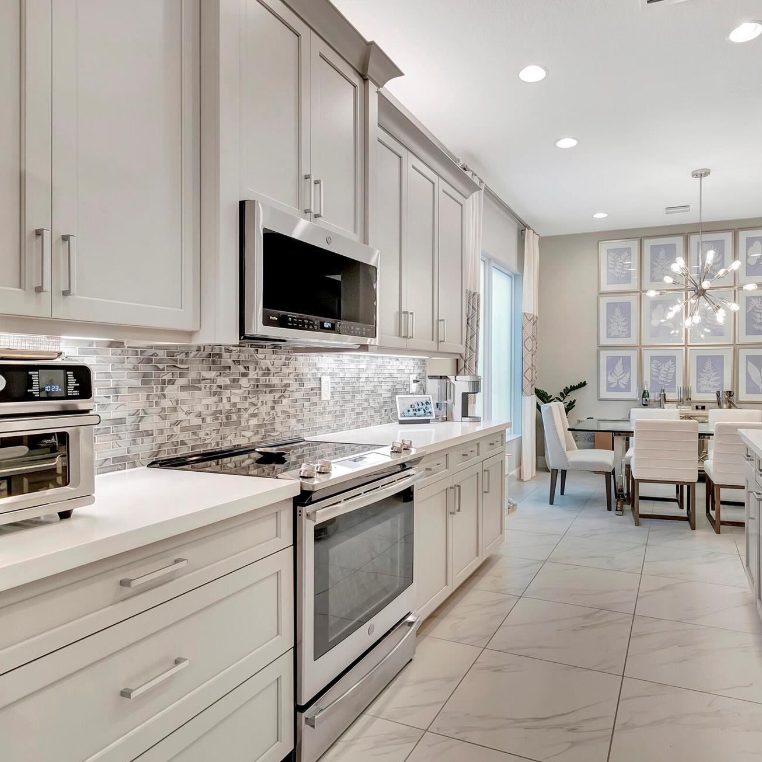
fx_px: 498
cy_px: 375
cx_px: 477
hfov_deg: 73.5
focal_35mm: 20
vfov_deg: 74.8
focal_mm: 10
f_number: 8
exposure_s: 1/15
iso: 800
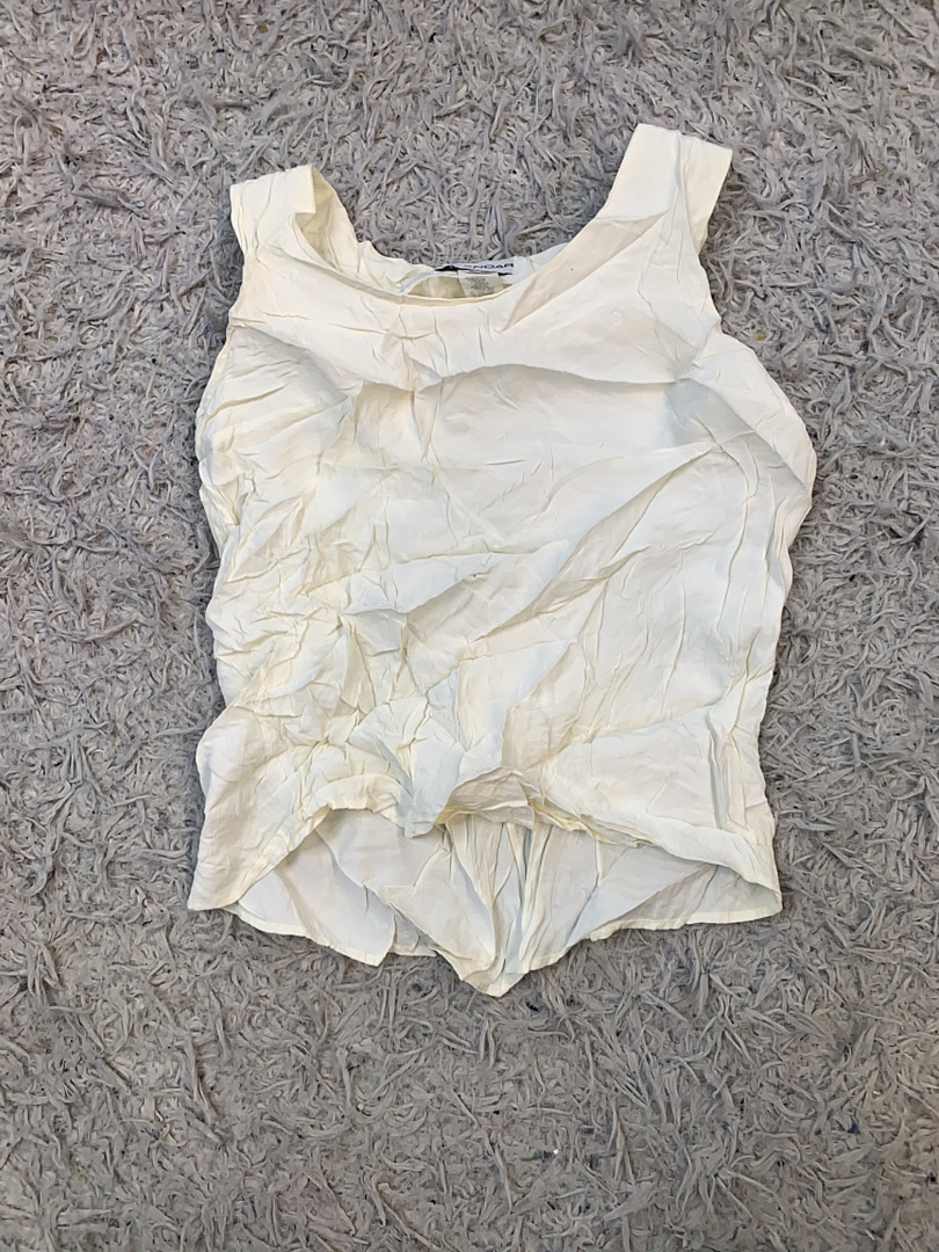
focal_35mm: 26
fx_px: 940
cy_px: 626
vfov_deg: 67.3
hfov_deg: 53.1
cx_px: 470
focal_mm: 4.25
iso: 25
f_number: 1.8
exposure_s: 1/103
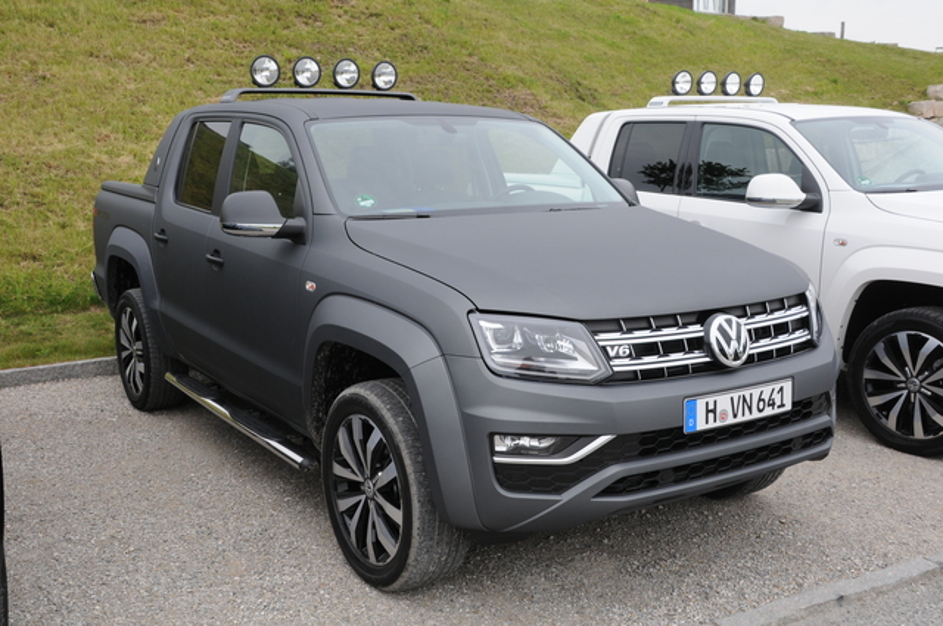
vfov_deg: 36.8
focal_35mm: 36
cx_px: 472
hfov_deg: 53.2
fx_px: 942
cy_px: 313
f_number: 8
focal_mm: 24
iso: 400
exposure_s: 1/250
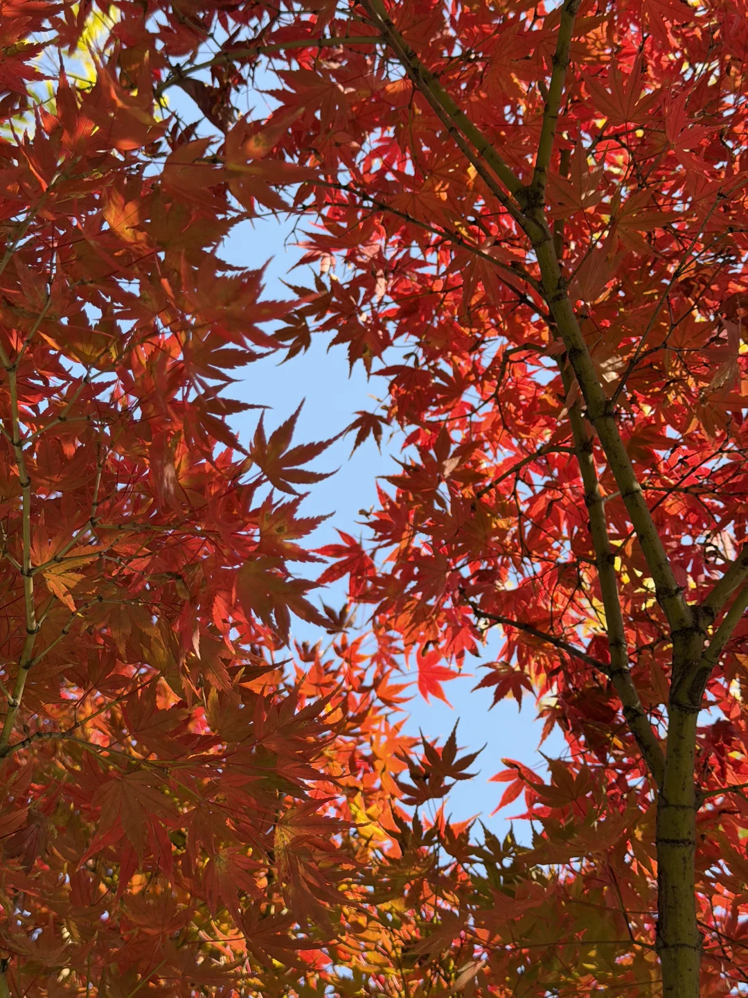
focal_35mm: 48
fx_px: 1383
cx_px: 374
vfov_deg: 39.7
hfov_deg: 30.3
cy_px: 499
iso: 64
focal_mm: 6.76
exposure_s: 1/1041
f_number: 1.78
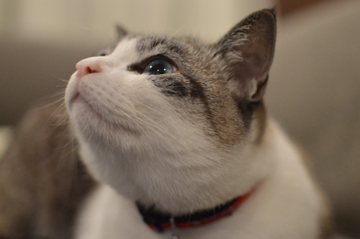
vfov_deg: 25.7
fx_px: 524
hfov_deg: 37.9
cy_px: 120
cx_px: 180
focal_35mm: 52
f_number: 2
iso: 3200
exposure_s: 1/200
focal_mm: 35
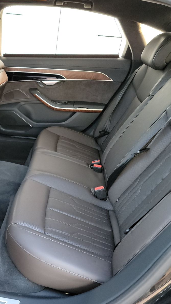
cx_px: 13
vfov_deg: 56.6
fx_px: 282
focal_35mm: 35
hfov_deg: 31.9
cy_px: 152
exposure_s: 1/59
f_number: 1.8
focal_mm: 6.7
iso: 890
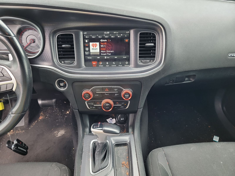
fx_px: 163
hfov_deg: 71.6
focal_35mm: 24
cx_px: 118
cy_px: 88
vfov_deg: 56.8
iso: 151
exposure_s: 1/59
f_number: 1.8
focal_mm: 6.7
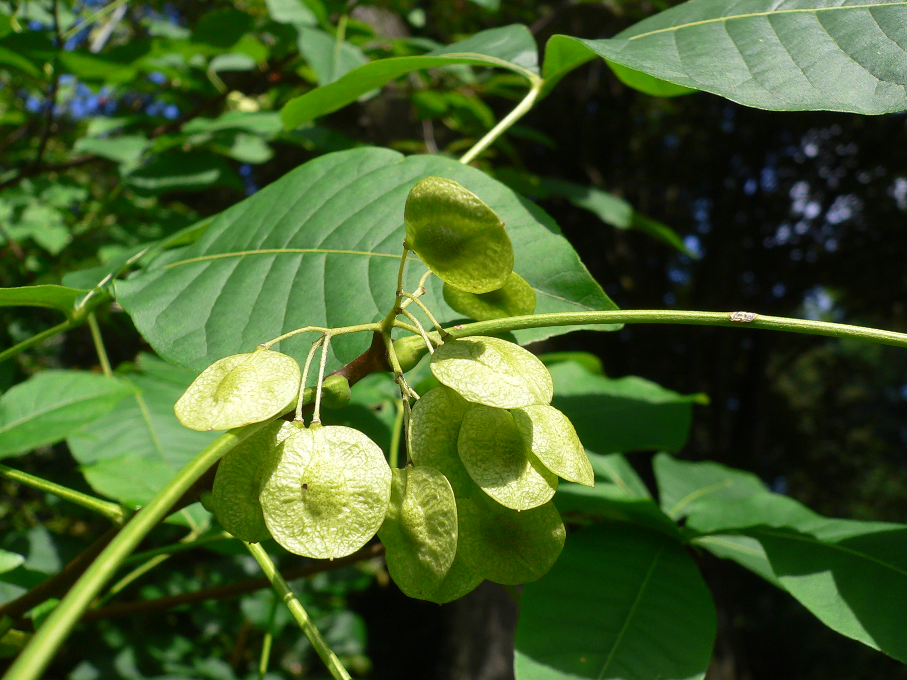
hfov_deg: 52.6
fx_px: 917
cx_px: 454
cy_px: 340
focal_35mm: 35
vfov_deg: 40.7
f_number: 5.6
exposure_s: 1/160
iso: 64
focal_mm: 5.8
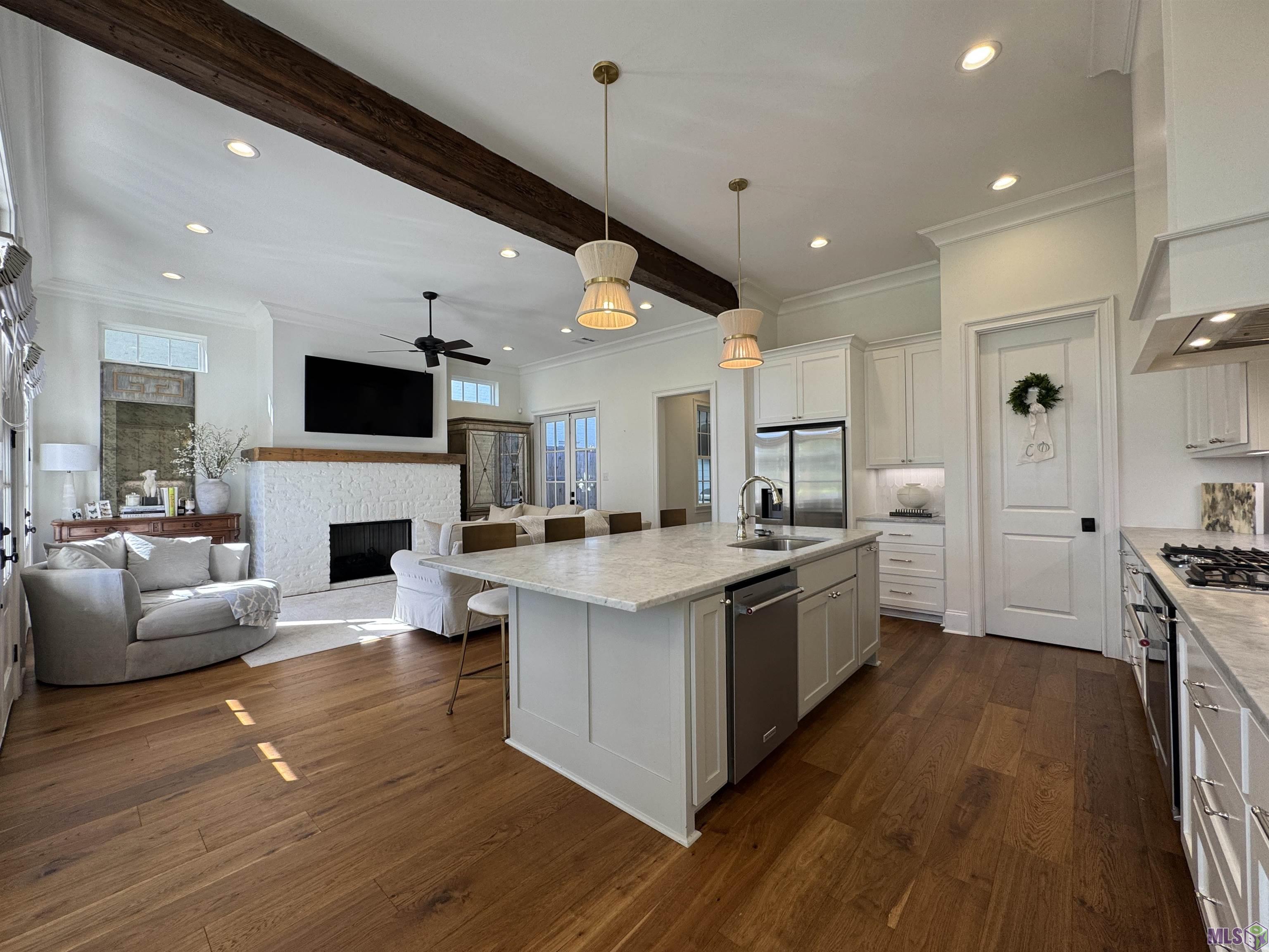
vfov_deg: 85.7
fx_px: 513
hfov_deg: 102.1
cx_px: 634
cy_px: 476
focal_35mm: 14
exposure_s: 1/120
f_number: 2.2
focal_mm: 2.22
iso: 64
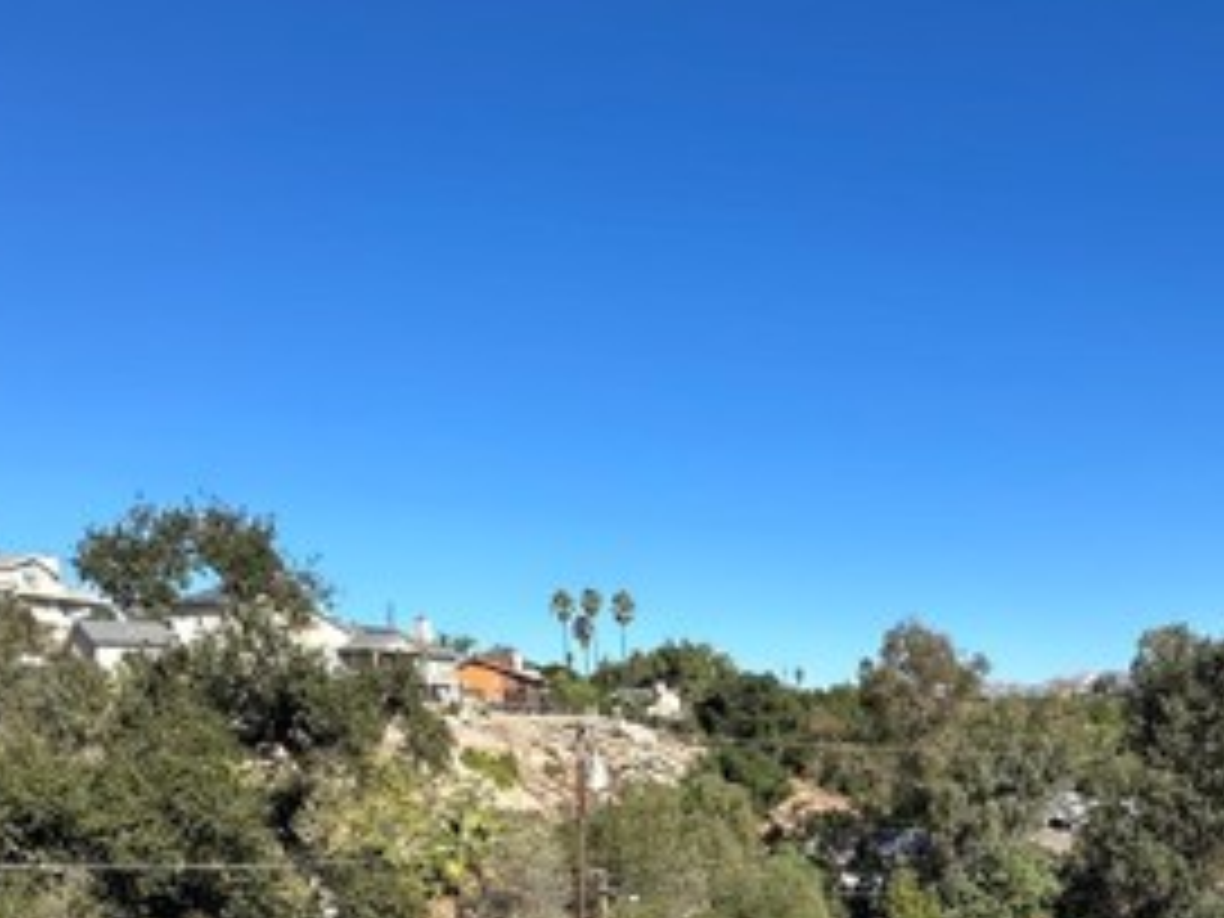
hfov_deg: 53.6
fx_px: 1167
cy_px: 896
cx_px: 868
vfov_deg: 38.6
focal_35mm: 33
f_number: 2.2
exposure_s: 1/1416
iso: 40
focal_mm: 2.22
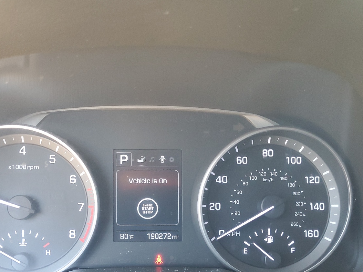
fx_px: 388
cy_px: 190
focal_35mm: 37
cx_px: 141
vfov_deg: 38.1
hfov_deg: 49.7
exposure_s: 1/60.2
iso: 207
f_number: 1.5
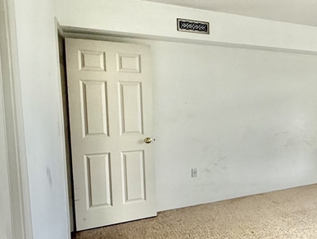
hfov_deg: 39.6
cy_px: 124
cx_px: 359
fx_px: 339
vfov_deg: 38.7
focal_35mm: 37
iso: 80
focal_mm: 2.22
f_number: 2.2
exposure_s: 1/99
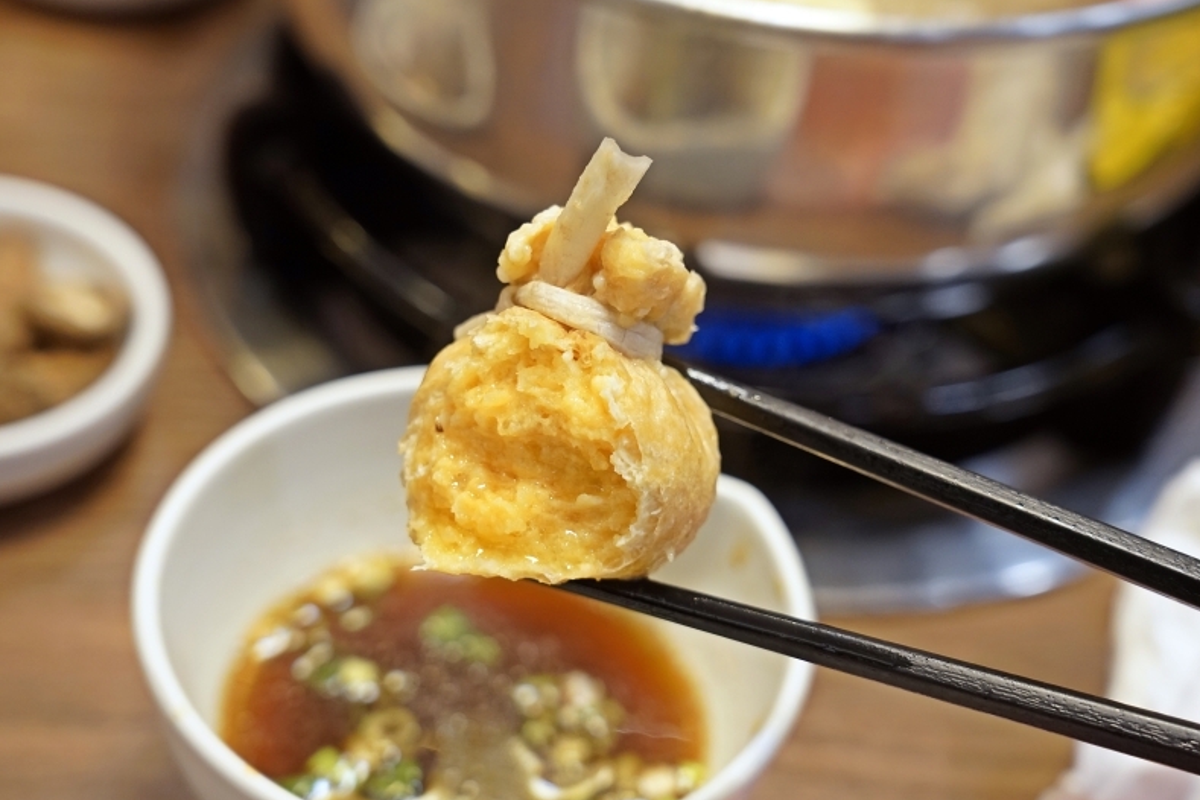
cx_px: 596
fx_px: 2500
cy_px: 404
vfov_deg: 18.2
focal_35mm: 75
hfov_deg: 27.0
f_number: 5.6
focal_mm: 74
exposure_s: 1/80
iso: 1250
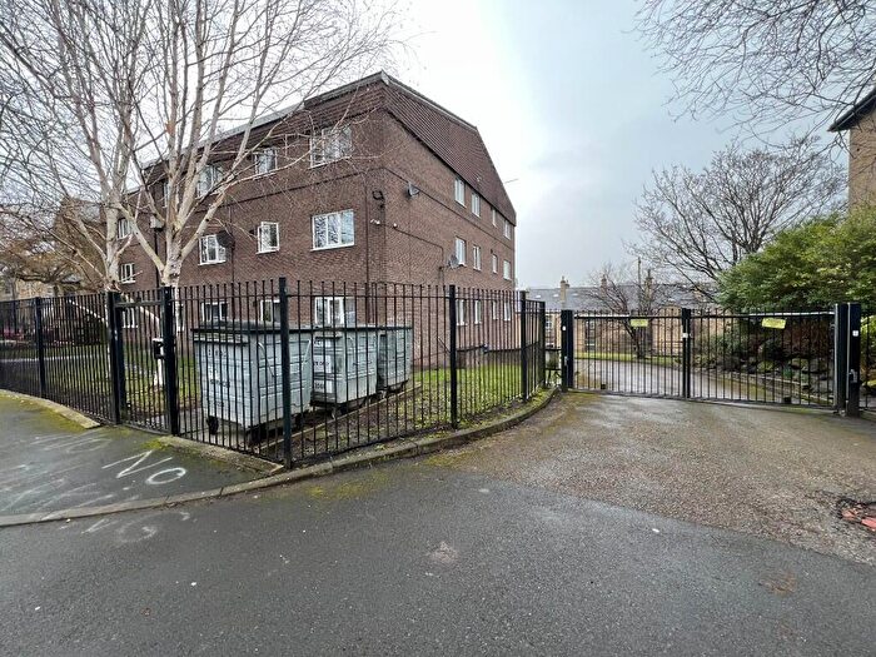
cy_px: 328
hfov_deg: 106.2
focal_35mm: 13
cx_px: 438
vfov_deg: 89.9
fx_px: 329
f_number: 1.8
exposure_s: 1/99
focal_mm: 1.57
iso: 50
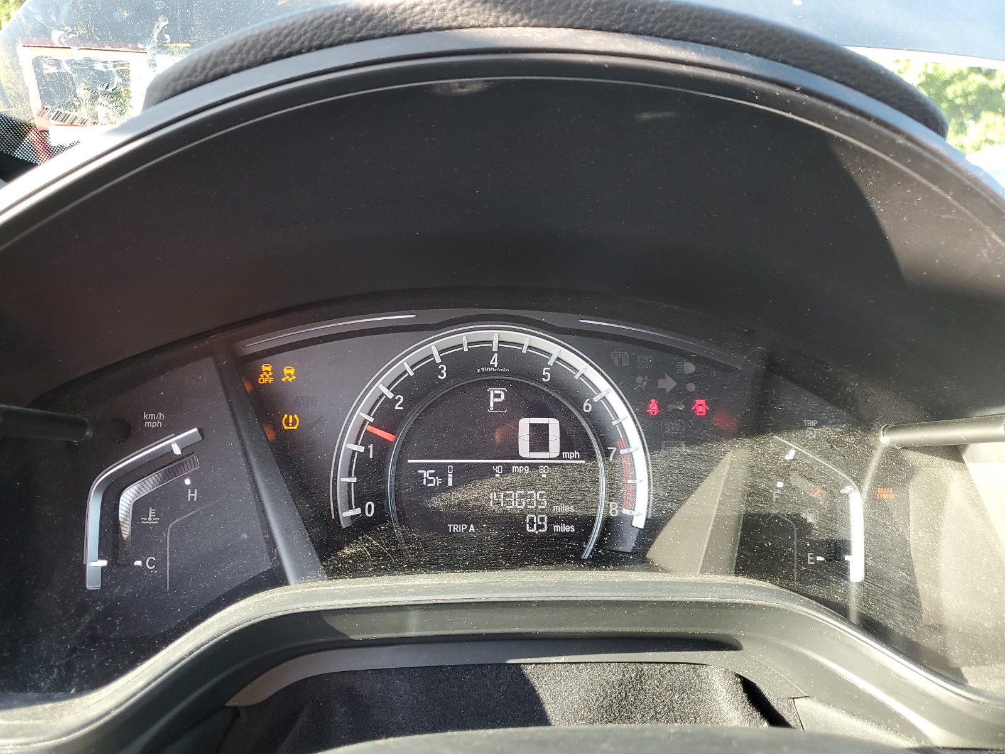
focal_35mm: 26
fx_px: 755
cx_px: 502
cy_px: 377
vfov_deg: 53.1
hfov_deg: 67.3
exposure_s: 1/100
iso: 69
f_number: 1.5
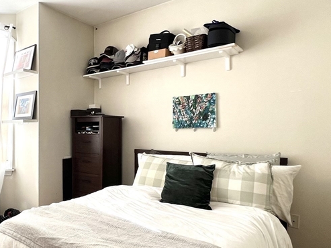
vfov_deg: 51.4
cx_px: 76
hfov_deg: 61.0
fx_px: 258
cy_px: 125
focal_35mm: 27
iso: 32
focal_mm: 1.57
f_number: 1.8
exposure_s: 1/99
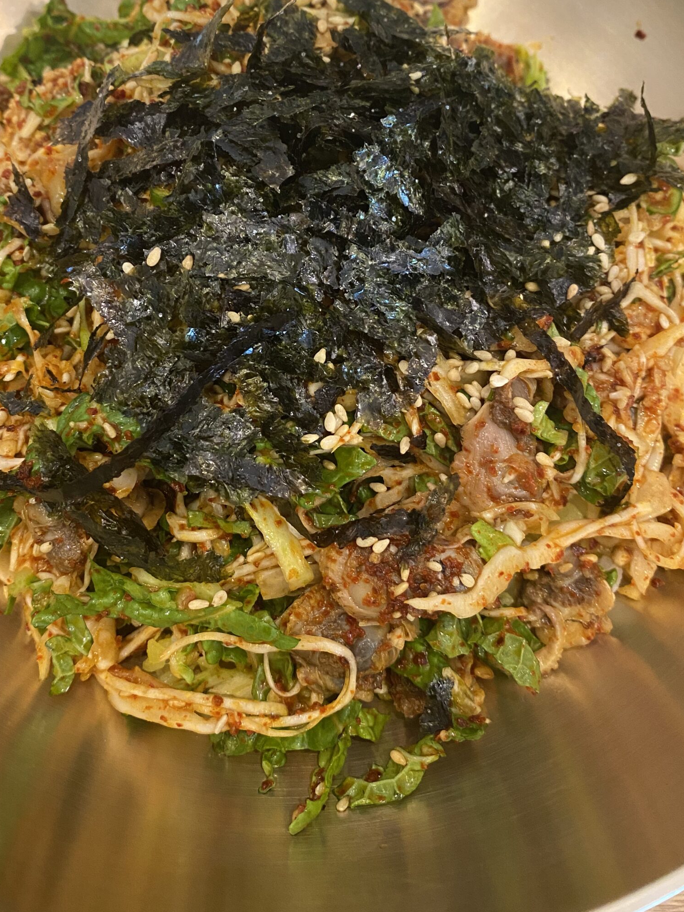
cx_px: 264
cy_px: 348
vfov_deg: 56.2
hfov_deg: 43.9
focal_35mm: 32
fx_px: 843
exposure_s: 1/40
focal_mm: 4.25
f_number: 1.8
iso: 400
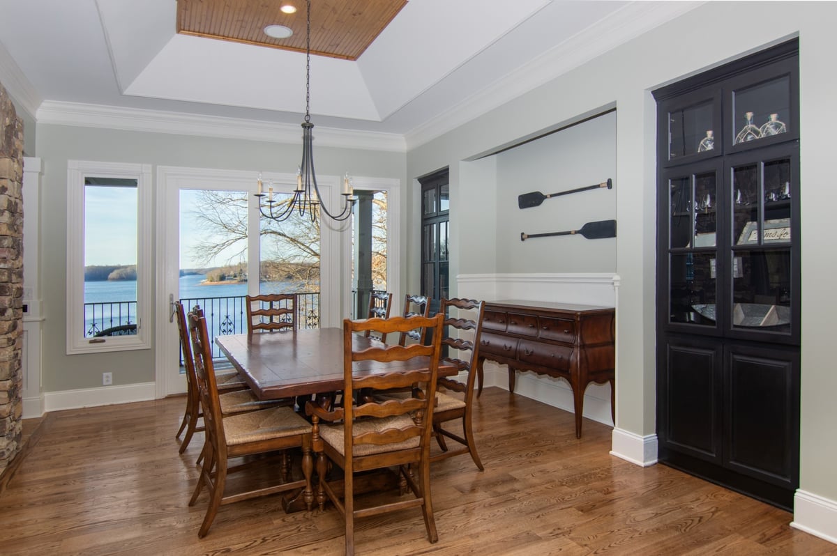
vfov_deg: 59.4
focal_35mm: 21
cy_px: 278
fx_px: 488
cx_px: 418
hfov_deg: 81.3
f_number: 4
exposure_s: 1/160
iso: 200
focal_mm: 14
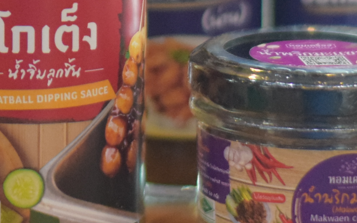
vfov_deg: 4.1
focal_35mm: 316
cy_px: -107
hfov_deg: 6.6
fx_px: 3074
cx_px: 44
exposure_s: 1/640
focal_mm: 50
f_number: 2.2
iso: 2500
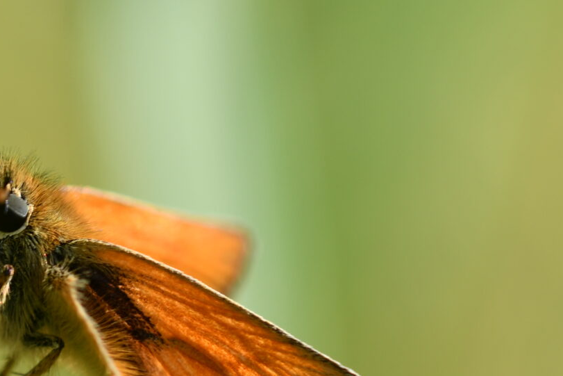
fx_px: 6053
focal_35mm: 387
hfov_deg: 5.3
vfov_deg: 3.6
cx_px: 42
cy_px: 291
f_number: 8
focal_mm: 105
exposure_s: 1/200
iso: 100
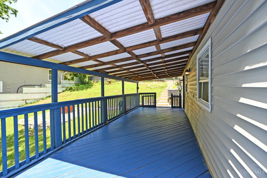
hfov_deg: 104.3
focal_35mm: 14
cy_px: 89
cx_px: 134
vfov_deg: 81.2
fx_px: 104
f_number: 5.6
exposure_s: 1/250
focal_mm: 14
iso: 200
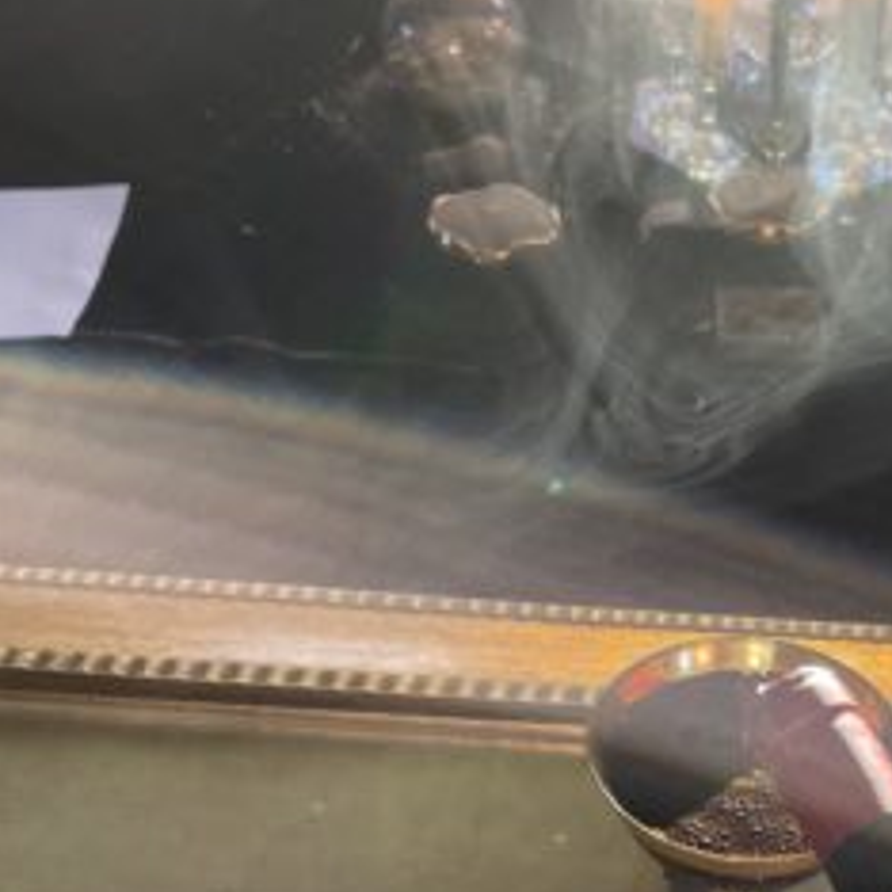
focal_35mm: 59
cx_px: 801
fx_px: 1720
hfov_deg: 28.0
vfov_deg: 28.5
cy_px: 705
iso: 80
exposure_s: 1/121
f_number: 1.6
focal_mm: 4.2
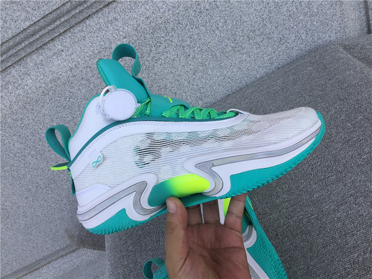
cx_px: 186
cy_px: 140
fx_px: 333
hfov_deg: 58.4
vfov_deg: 45.4
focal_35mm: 31
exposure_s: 1/512
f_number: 2.4
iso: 25
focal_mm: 3.3
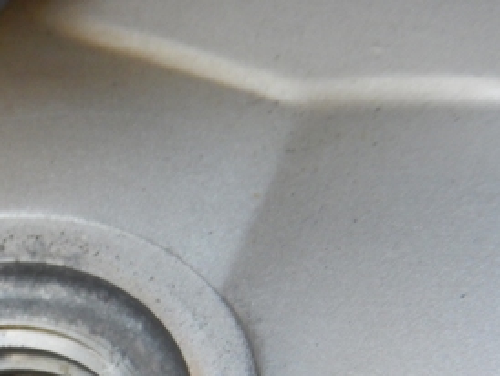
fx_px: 1619
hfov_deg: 17.0
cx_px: -51
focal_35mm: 112
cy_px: 427
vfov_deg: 13.0
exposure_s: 1/20
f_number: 4.3
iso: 400
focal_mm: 8.5
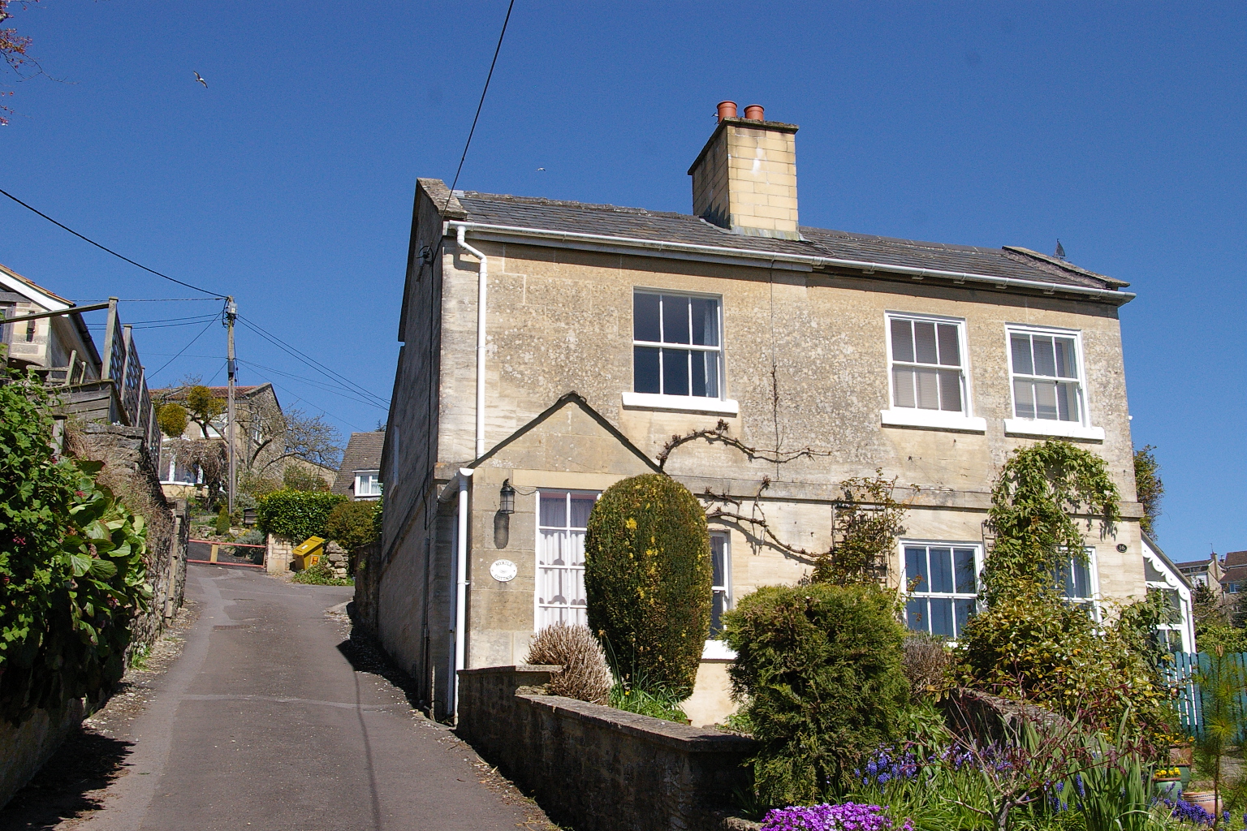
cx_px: 624
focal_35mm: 36
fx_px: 1247
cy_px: 416
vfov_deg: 36.9
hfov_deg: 53.1
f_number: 9.5
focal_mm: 24
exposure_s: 1/1500
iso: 800
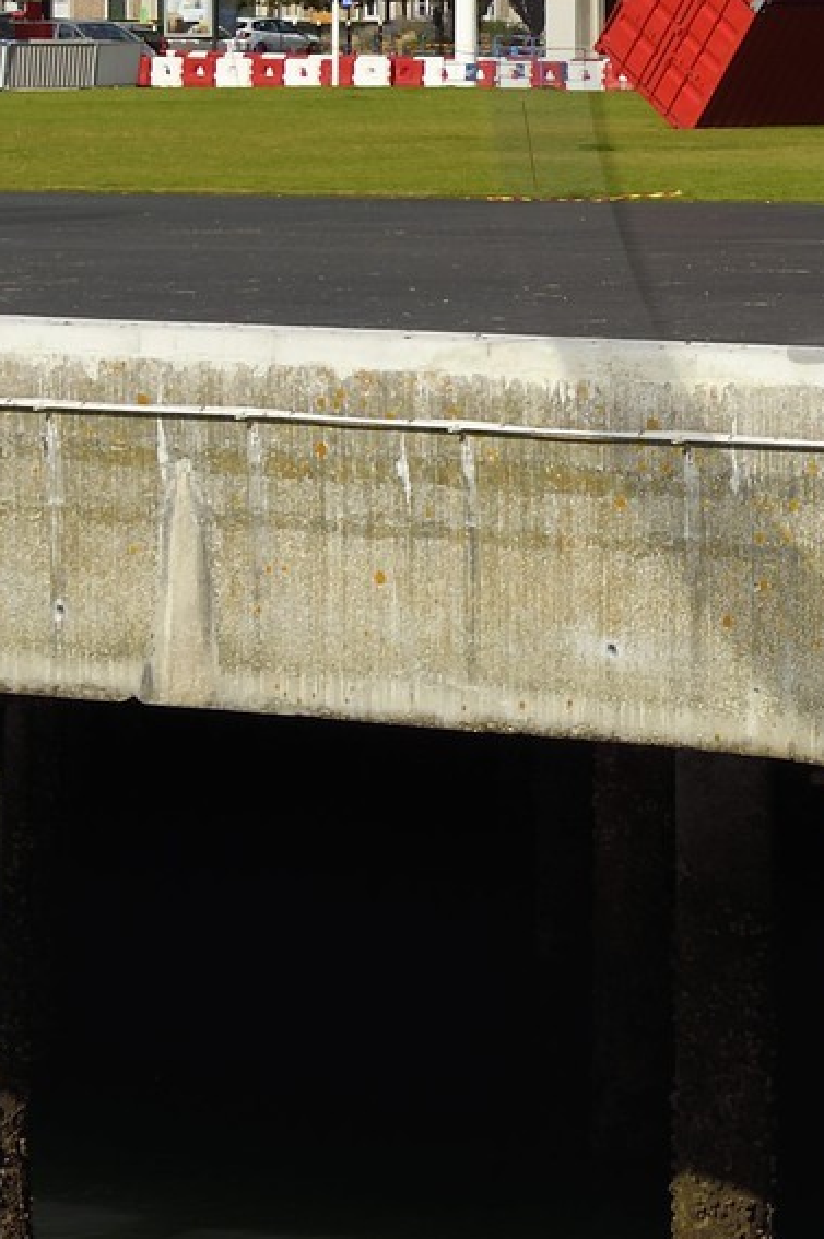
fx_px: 6707
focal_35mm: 195
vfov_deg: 10.5
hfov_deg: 6.9
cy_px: -38
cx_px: 1484
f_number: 14
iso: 200
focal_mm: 46
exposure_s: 1/250
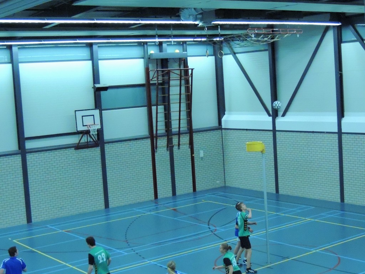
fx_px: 633
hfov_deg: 32.2
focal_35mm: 60
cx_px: 182
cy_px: 137
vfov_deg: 24.4
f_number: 3.7
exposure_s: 1/320
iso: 3200
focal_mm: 10.7
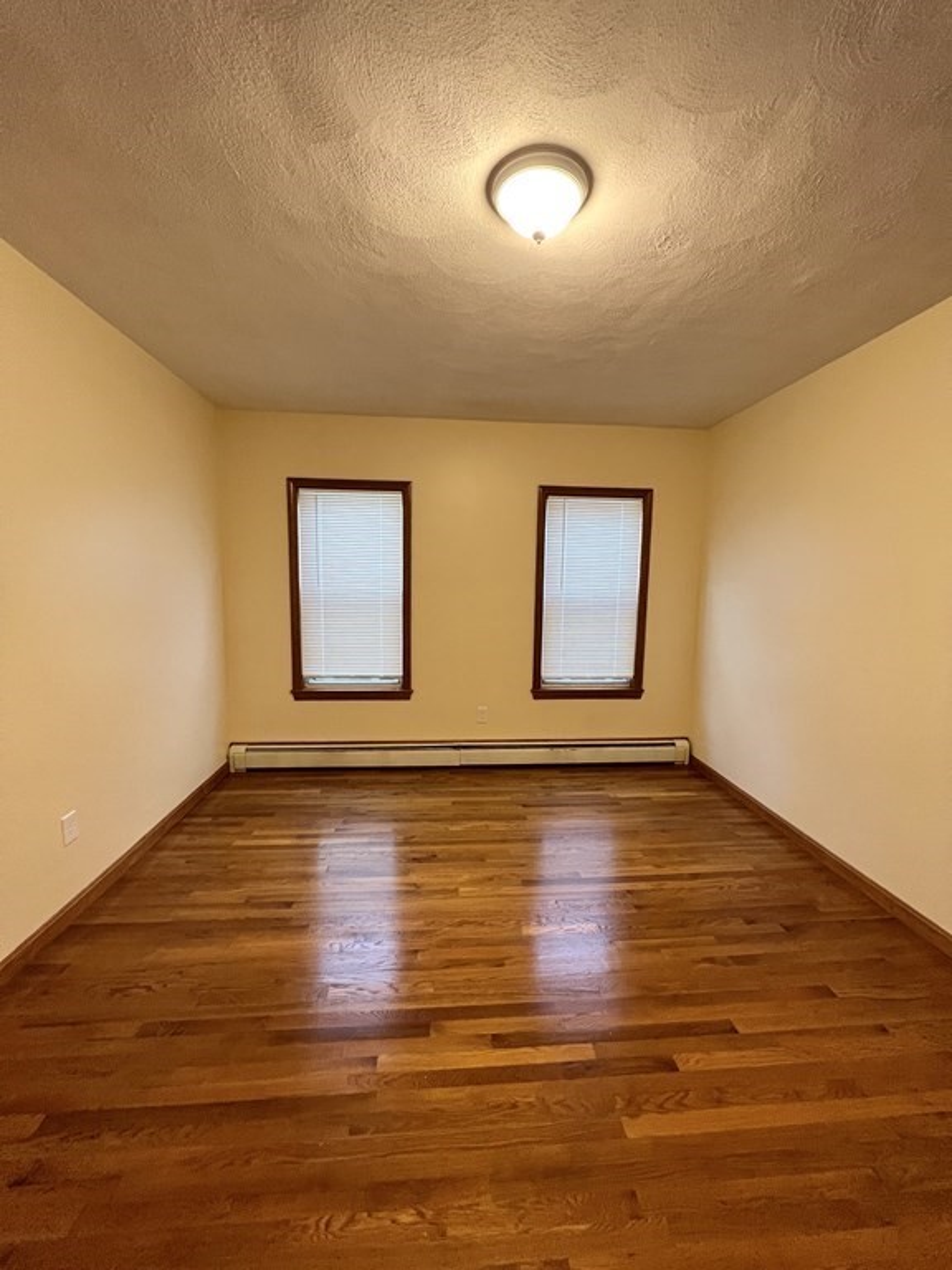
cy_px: 635
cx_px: 476
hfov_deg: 89.9
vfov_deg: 106.2
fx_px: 477
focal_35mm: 13
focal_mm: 1.57
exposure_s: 1/60
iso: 250
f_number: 1.8
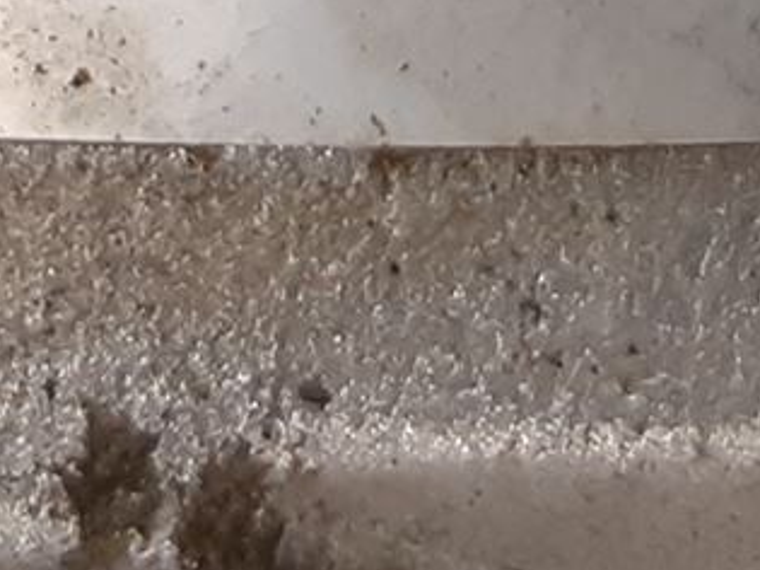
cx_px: 261
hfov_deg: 11.7
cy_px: -744
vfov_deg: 8.2
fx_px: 3709
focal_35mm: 169
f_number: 1.7
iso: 125
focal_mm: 3.93
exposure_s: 1/50
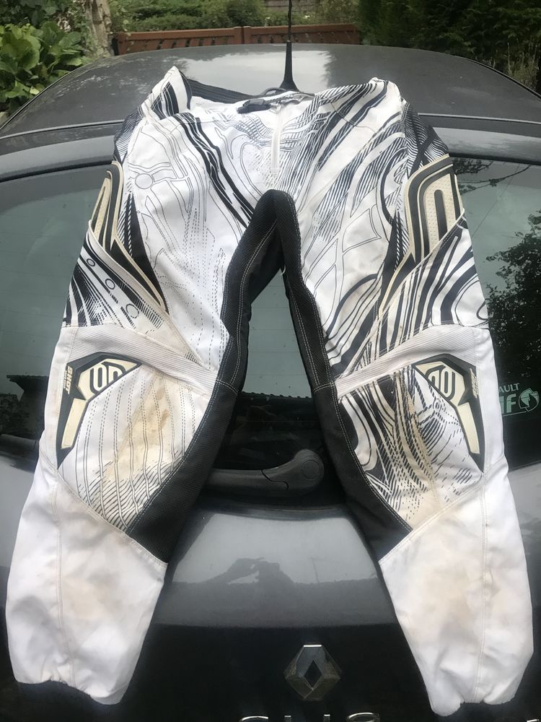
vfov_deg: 63.4
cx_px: 270
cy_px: 361
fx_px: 583
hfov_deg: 49.7
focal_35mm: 28
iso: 40
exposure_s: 1/33
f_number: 1.8
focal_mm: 3.99
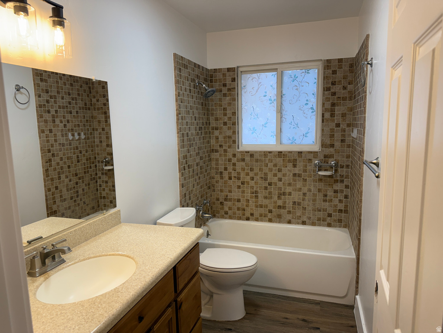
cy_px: 166
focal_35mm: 24
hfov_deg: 71.6
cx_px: 222
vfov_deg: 56.8
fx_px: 307
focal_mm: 6.76
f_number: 1.78
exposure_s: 1/120
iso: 64
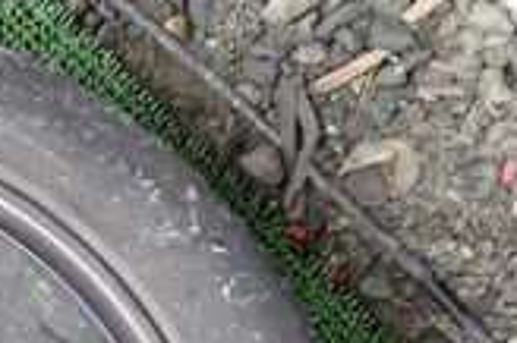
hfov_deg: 16.2
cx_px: -287
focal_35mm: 114
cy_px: 557
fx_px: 1636
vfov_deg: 11.4
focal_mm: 5.4
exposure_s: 1/60
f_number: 2.3
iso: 200
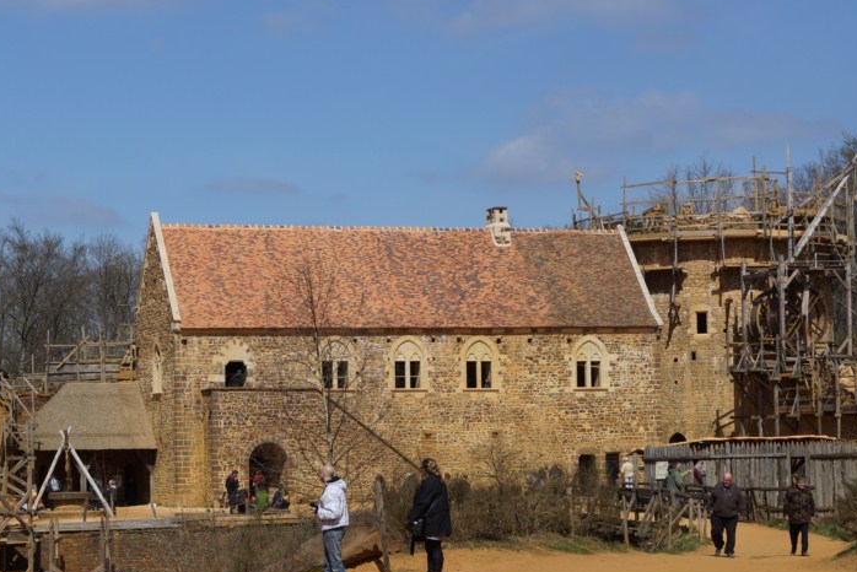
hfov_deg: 23.1
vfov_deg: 15.5
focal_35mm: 88
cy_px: 400
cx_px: 341
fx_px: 2096
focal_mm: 40
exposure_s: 1/200
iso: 100
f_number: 8
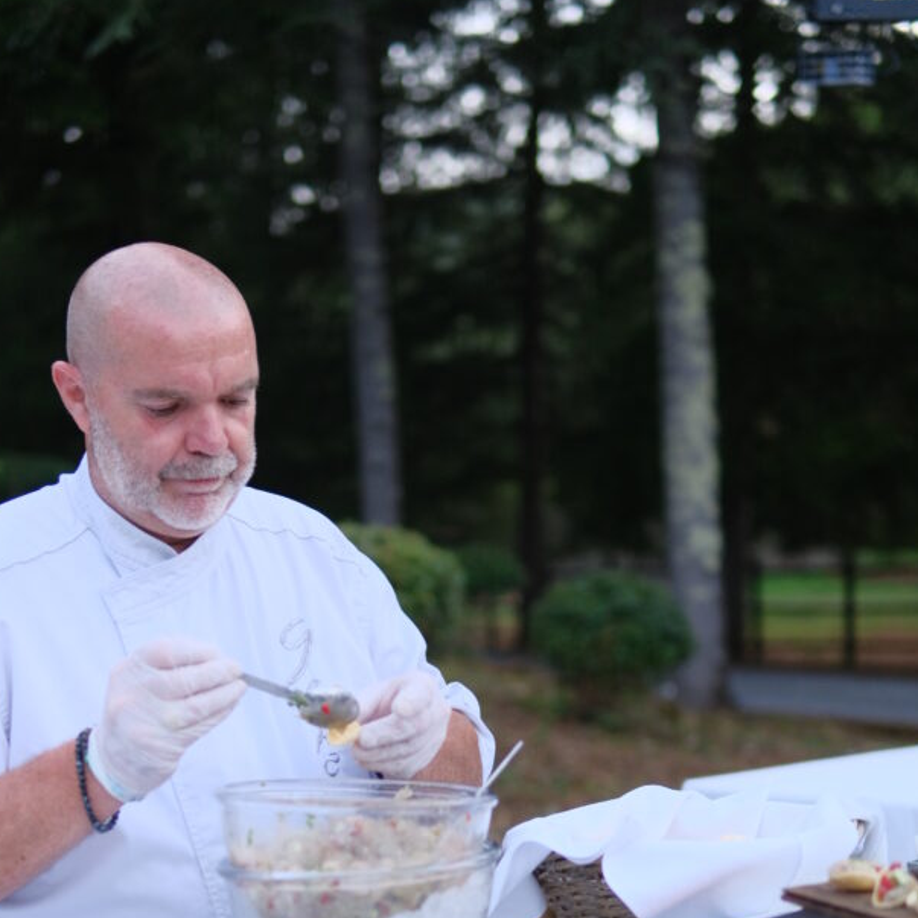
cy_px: 763
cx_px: 424
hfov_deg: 26.5
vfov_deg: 25.9
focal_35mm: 65
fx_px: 1950
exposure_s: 1/5800
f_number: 1.4
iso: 640
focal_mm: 30
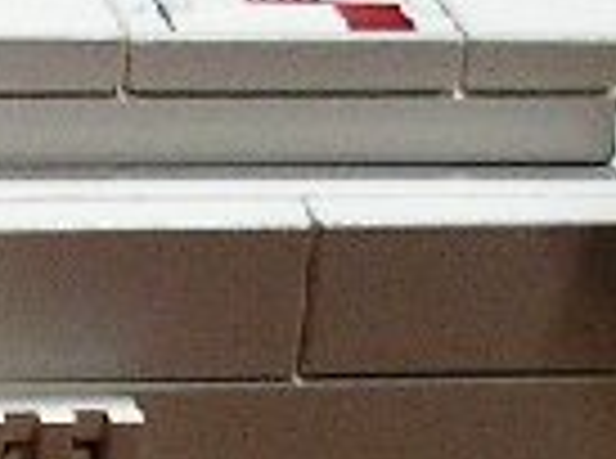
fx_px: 3692
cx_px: -315
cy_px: 612
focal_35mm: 208
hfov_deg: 9.3
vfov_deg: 7.0
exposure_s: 1/36
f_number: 2.8
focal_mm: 7.8
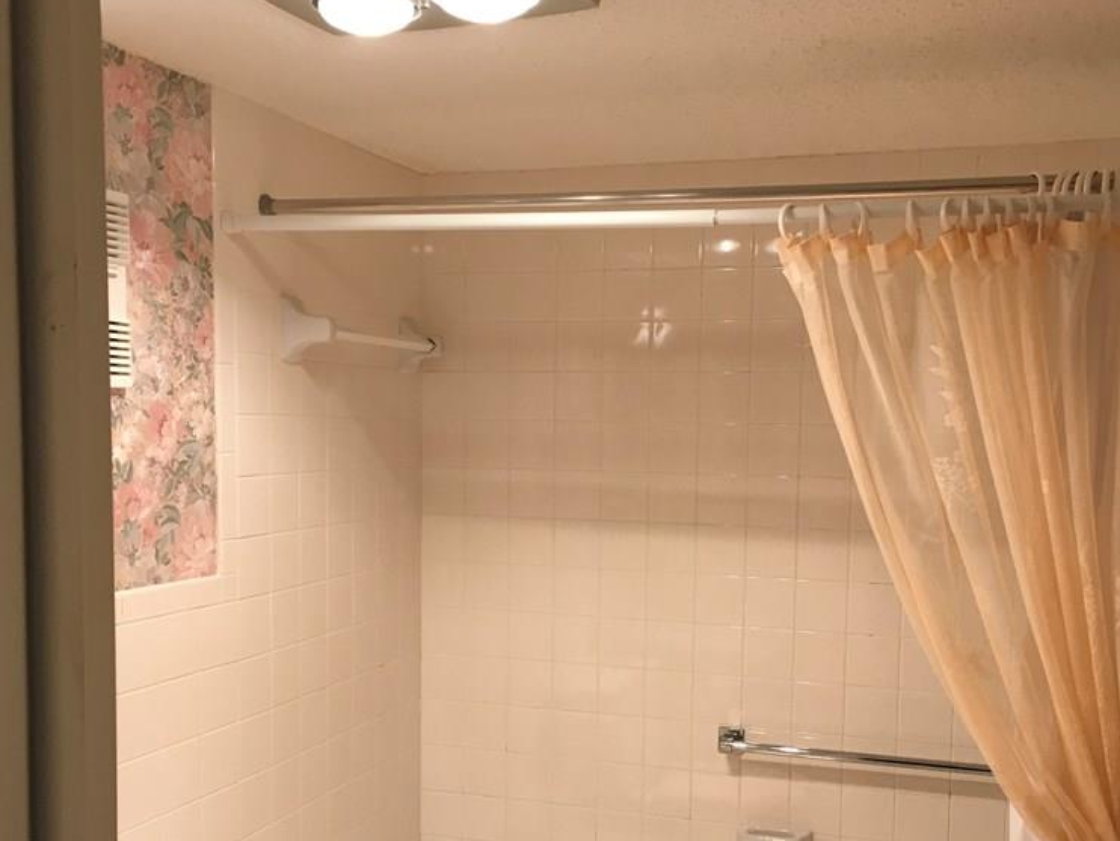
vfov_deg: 35.7
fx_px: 1295
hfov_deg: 46.8
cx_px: 568
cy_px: 542
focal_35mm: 40
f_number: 2.2
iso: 32
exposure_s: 1/40
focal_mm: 4.15
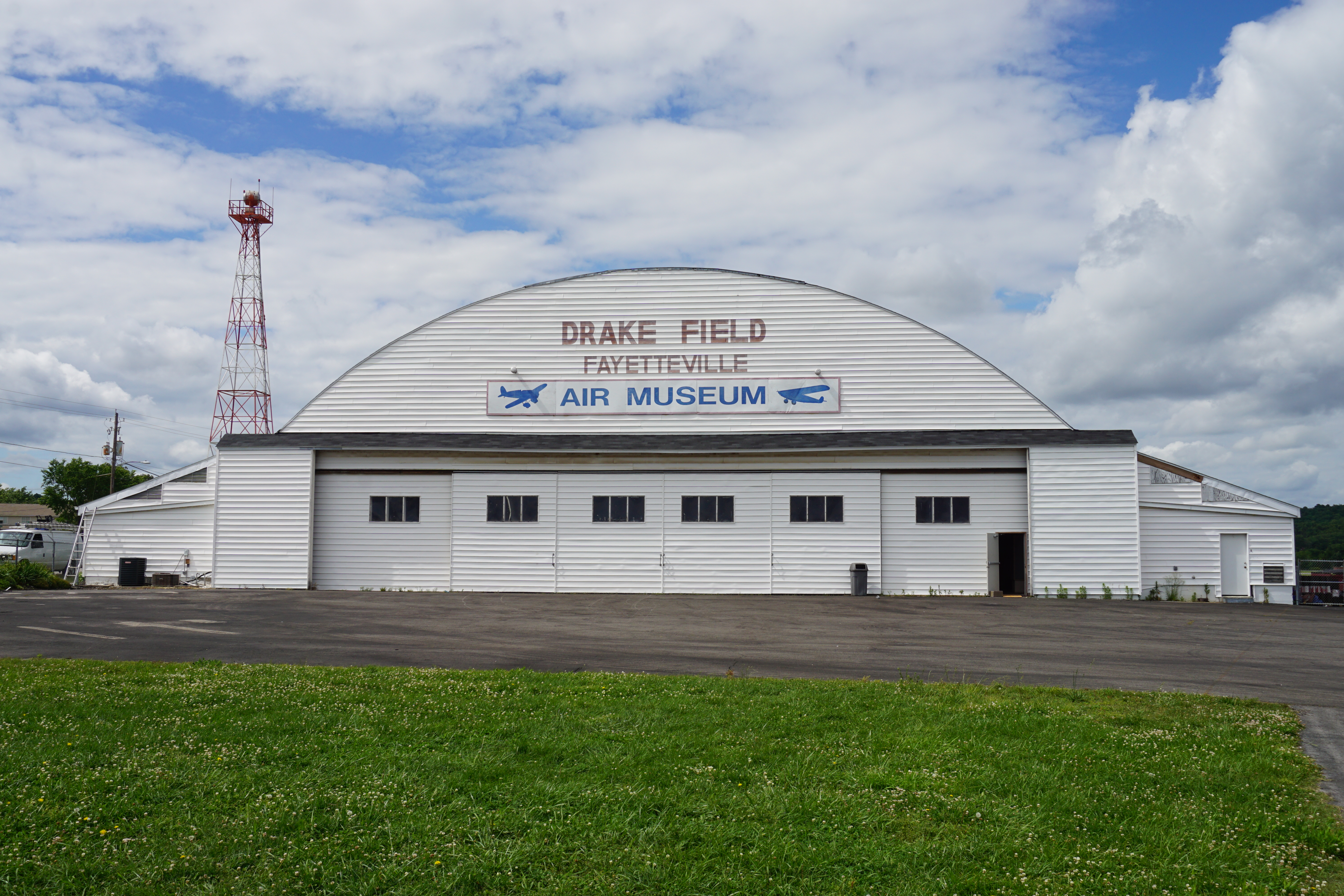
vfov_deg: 40.0
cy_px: 448
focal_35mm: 33
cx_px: 672
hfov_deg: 57.2
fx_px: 1232
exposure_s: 1/200
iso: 100
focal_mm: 22
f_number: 11
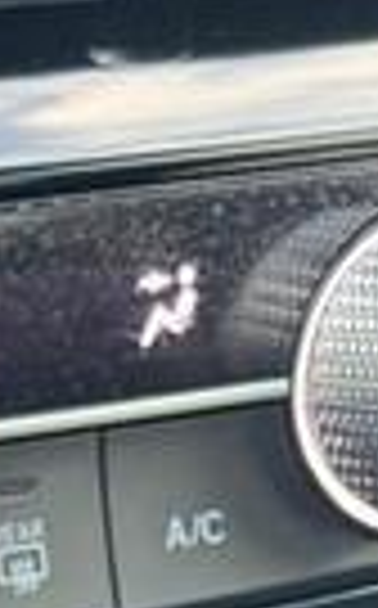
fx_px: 3985
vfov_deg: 8.6
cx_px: -414
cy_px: 851
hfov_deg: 5.3
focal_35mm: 241
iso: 320
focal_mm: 6.76
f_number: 1.78
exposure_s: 1/33
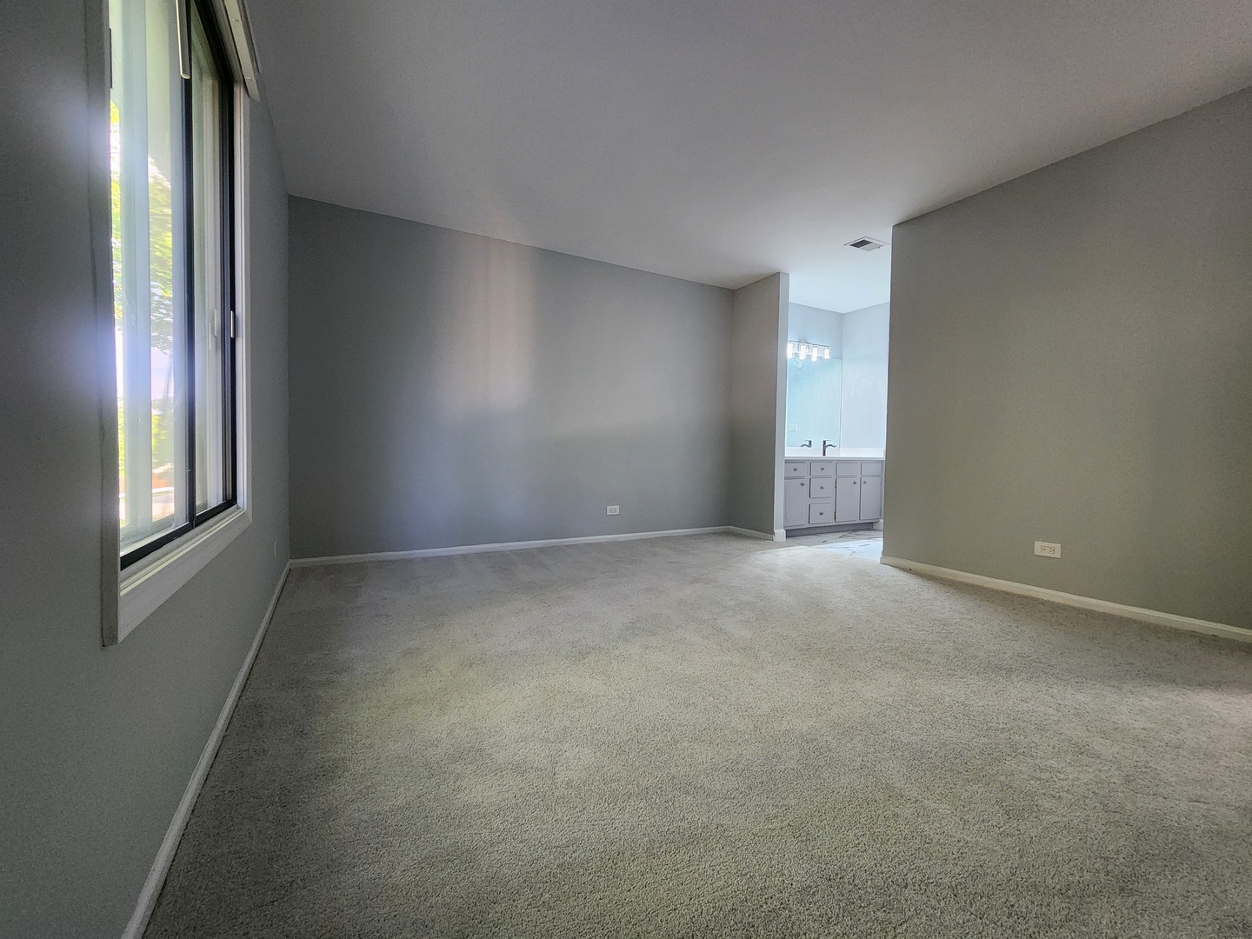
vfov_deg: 89.9
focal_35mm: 13
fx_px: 470
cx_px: 626
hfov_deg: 106.2
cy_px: 470
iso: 400
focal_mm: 2.2
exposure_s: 1/60
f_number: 2.2
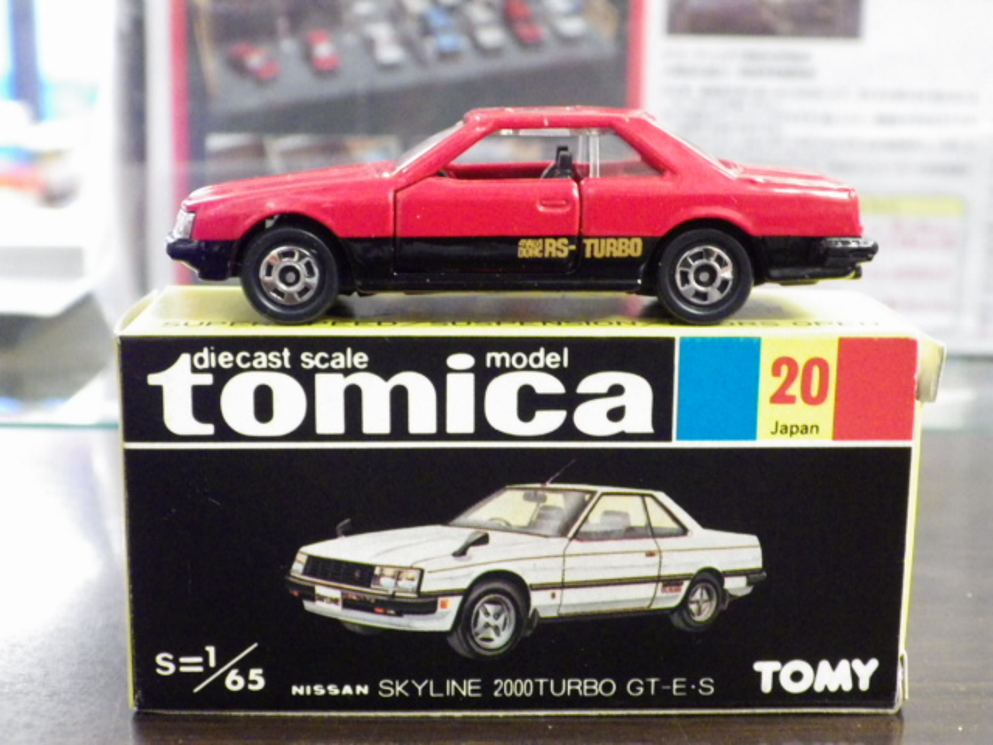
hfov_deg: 32.7
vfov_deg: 24.8
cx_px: 496
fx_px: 1692
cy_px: 372
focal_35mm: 59
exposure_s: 1/25
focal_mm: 10.7
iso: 1600
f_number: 4
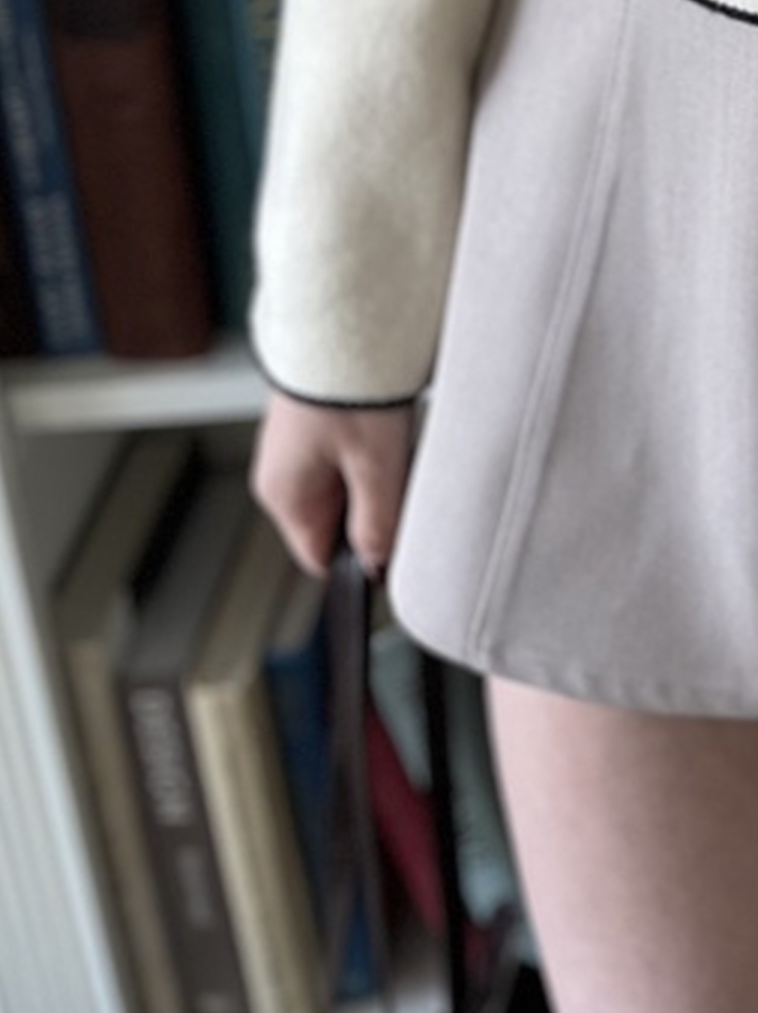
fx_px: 2251
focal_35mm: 77
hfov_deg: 17.4
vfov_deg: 22.7
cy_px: -288
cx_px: 1112
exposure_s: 1/60
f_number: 1.6
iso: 160
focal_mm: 5.1
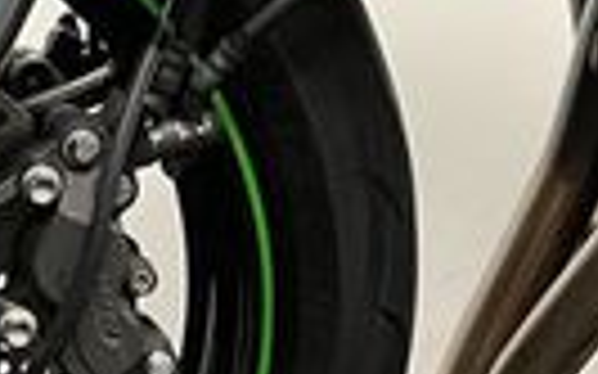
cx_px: -211
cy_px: 374
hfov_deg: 14.9
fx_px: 2167
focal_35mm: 133
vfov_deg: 9.8
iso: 250
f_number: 1.6
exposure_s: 1/50
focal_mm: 5.1
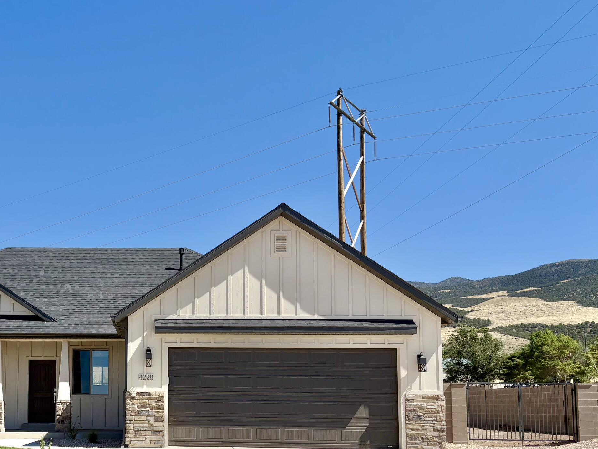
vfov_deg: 33.6
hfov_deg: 42.7
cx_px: 116
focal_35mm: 42
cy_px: 341
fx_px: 726
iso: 50
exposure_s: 1/5348
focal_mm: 5.96
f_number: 1.6
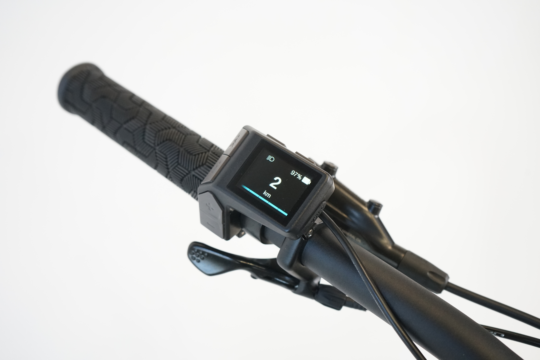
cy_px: 180
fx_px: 615
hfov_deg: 47.4
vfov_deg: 32.6
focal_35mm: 41
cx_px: 270
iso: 2500
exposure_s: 1/200
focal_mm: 41
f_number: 5.6
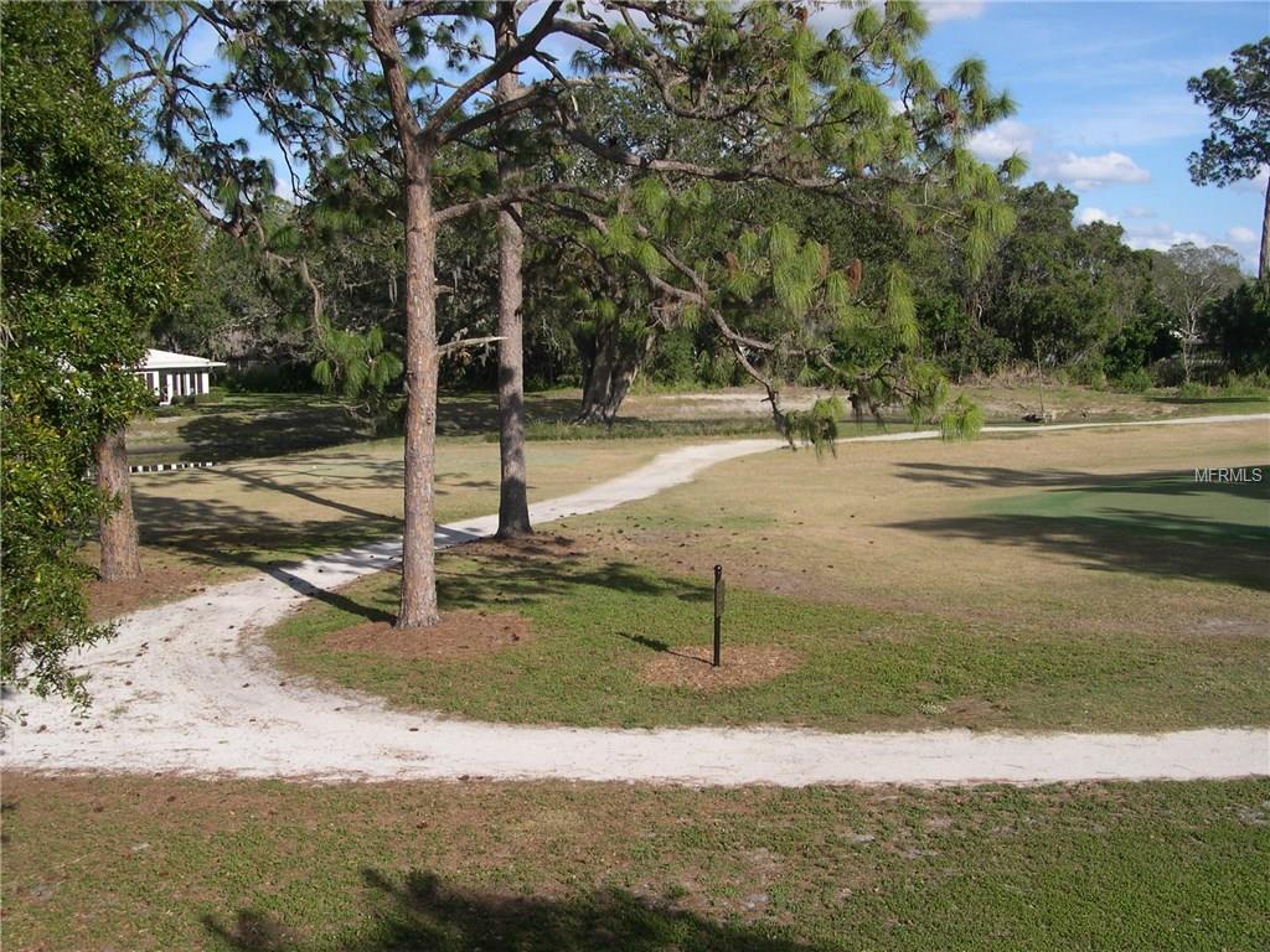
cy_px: 476
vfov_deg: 37.7
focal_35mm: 38
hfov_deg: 49.0
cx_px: 635
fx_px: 1394
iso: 100
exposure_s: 1/193
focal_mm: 8
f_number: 7.6
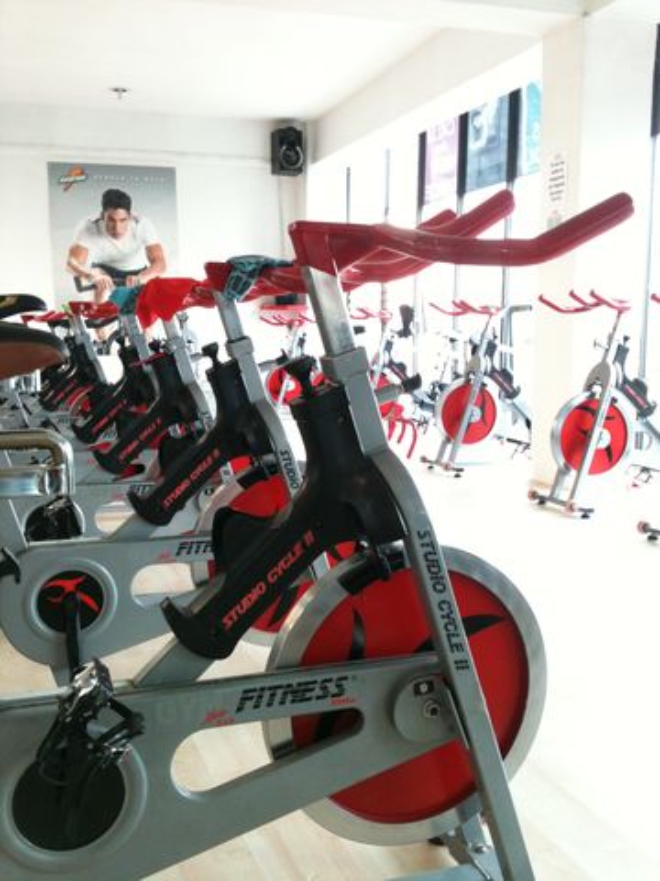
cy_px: 440
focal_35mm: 35
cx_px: 330
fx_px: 890
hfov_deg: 40.7
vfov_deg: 52.6
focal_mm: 3.85
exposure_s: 1/24
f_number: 2.8
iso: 80
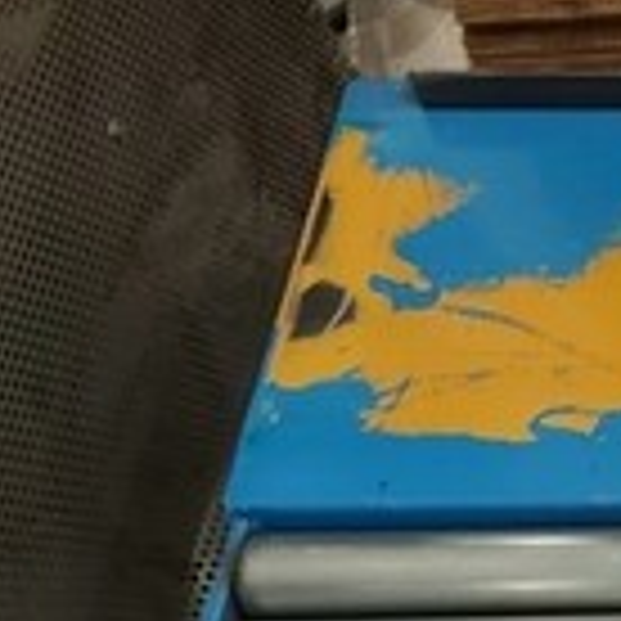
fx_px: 1867
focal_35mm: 92
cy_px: 558
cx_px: 1314
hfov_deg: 14.8
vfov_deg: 18.6
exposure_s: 1/40
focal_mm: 5.23
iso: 200
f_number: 1.8
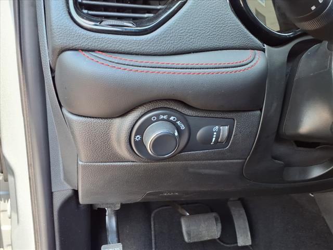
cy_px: 125
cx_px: 166
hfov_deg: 65.3
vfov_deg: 51.4
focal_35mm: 27
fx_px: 260
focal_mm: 3.58
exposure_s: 1/120
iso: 64
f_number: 1.9
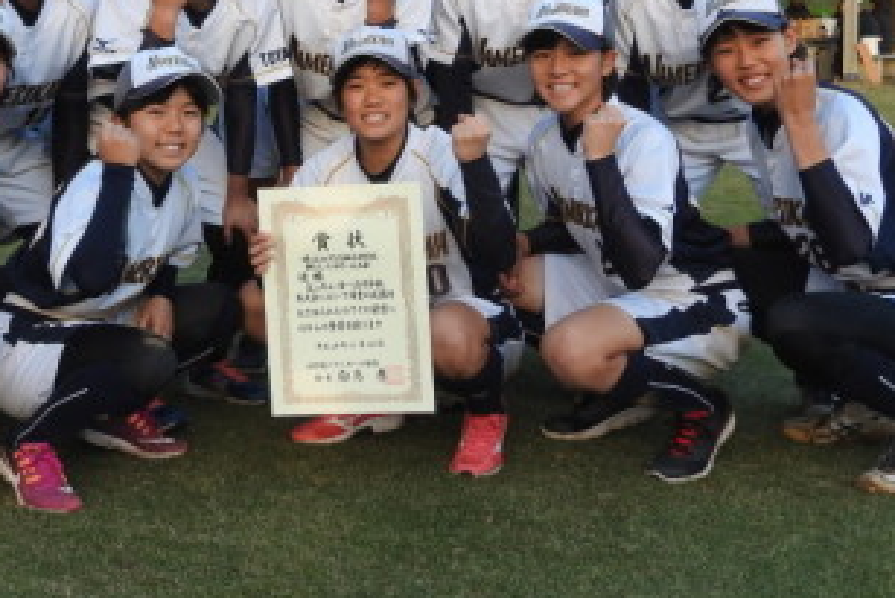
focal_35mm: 67
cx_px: 236
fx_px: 1666
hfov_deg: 29.6
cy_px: 128
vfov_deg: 20.1
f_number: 3.6
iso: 100
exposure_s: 1/125
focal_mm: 5.9
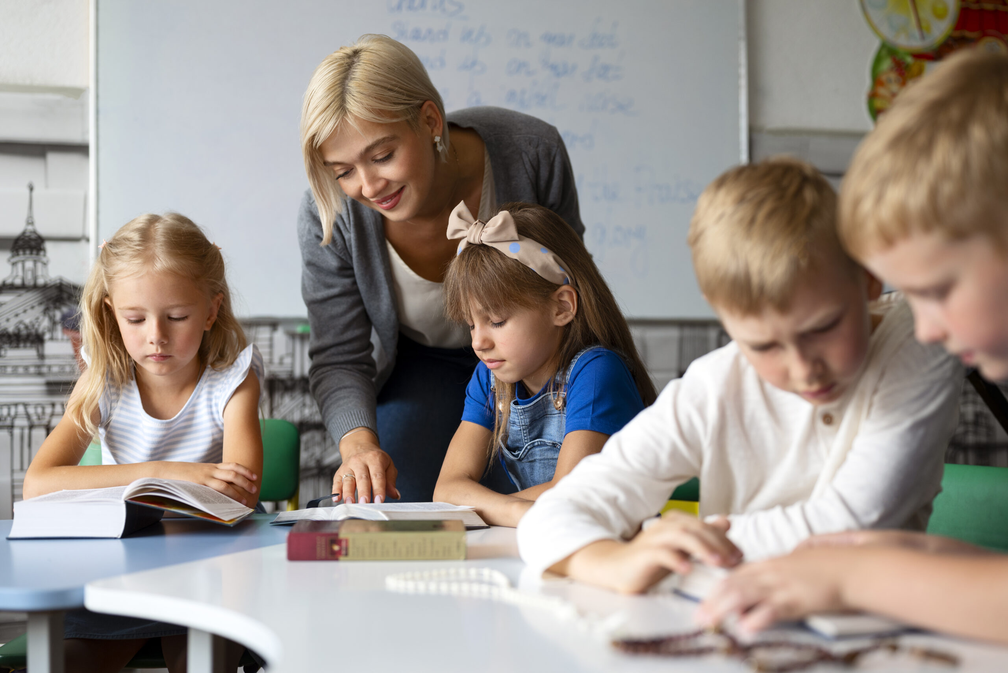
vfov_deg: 27.0
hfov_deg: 39.6
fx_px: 1400
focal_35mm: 50
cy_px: 336
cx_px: 504
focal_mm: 50
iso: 250
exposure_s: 1/320
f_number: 2.5
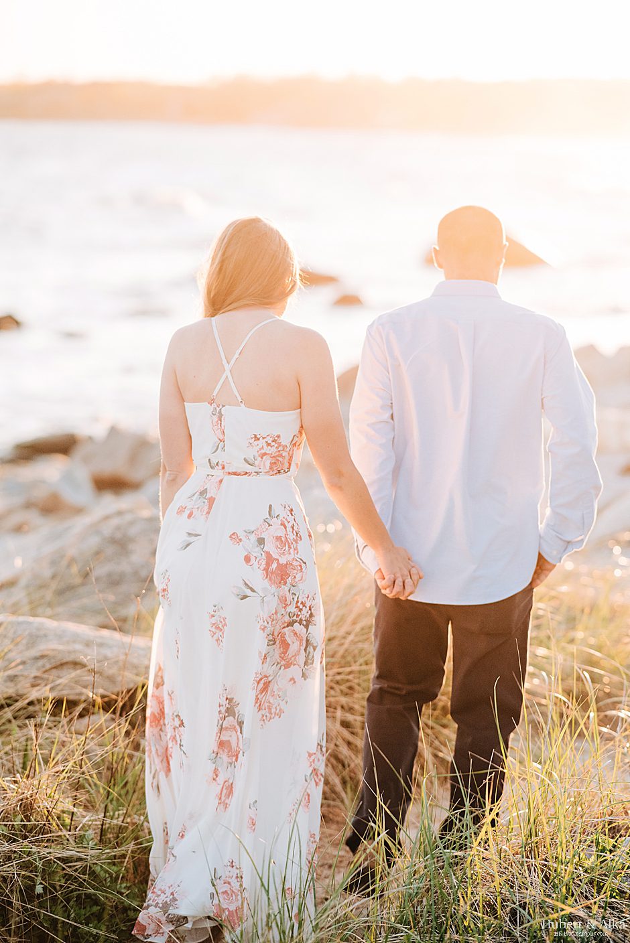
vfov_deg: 19.4
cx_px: 315
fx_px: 2753
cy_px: 472
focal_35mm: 105
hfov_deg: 13.1
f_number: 2.5
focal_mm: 105
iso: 640
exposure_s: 1/2000
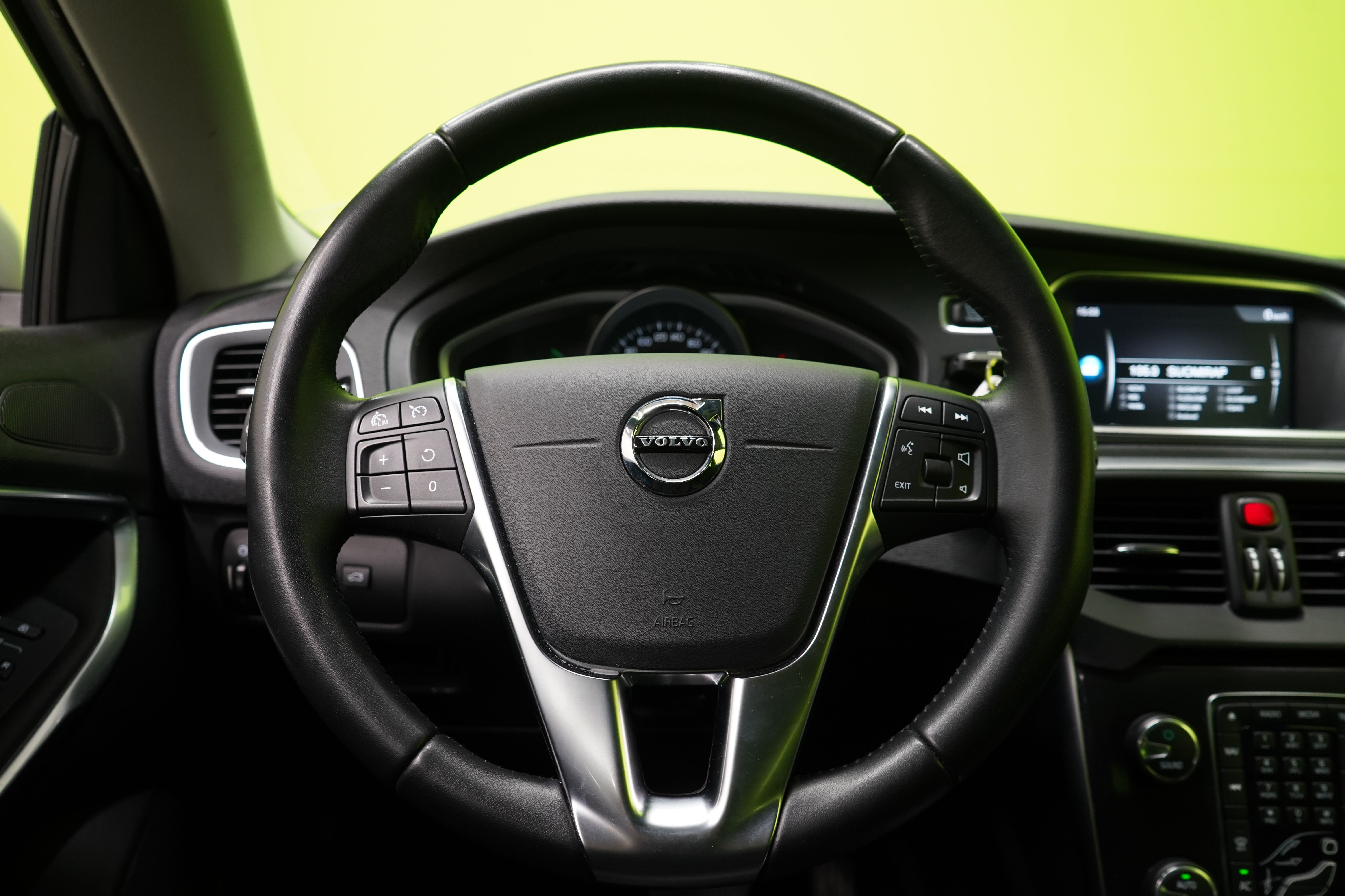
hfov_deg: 63.7
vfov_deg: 45.0
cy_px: 448
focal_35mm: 29
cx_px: 672
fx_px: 1083
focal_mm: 29
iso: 1250
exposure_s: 1/25
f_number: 5.6
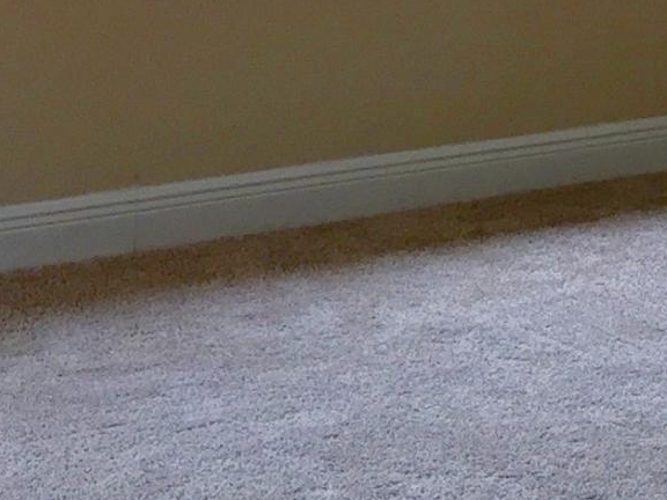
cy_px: -461
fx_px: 2910
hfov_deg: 13.1
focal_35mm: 151
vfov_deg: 9.3
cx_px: 456
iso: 50
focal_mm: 4.15
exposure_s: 1/120
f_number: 2.2
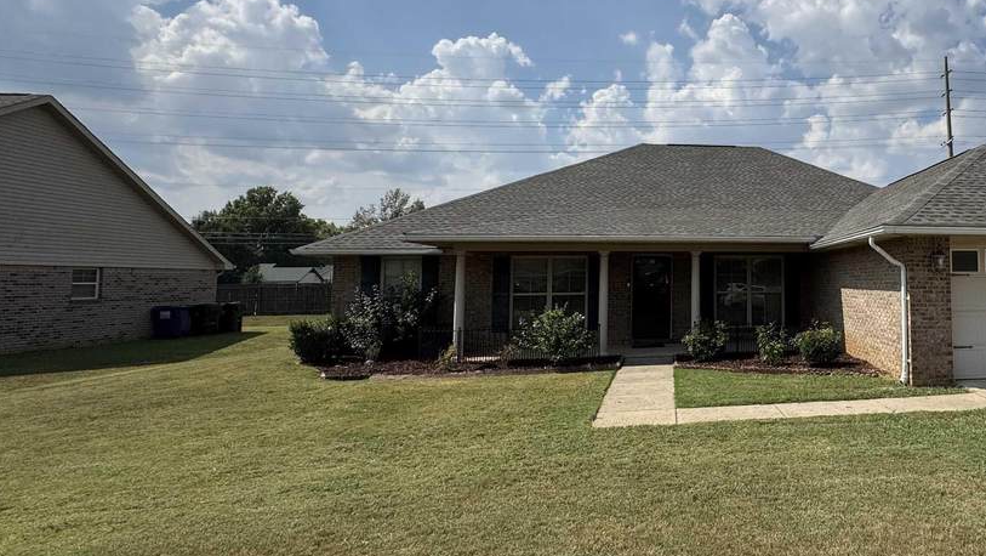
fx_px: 628
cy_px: 233
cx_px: 771
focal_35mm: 24
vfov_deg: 47.6
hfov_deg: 69.7
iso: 50
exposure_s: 1/3390
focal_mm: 2.22
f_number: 2.2
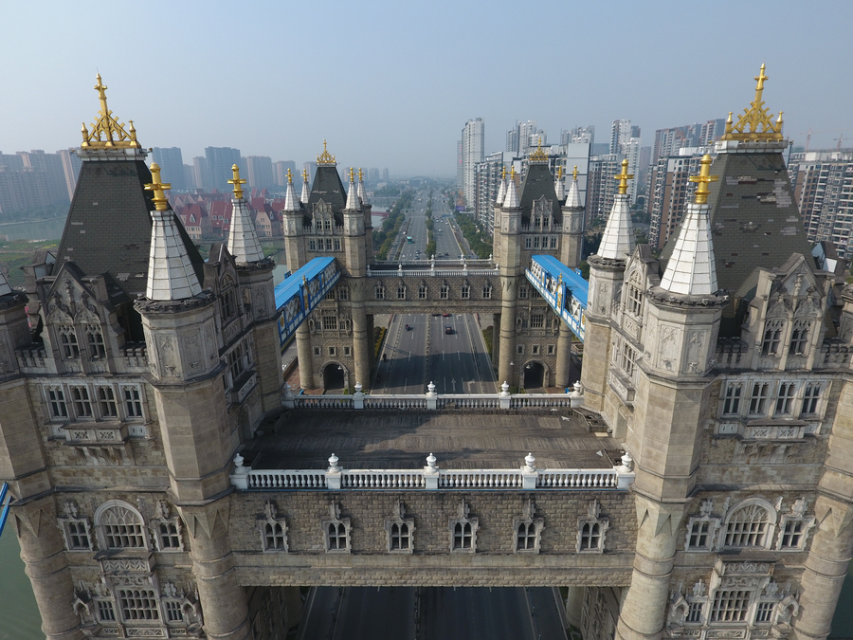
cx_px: 426
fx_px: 493
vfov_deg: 66.0
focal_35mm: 20
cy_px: 320
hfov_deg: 81.7
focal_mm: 3.61
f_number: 2.8
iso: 100
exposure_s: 1/1099
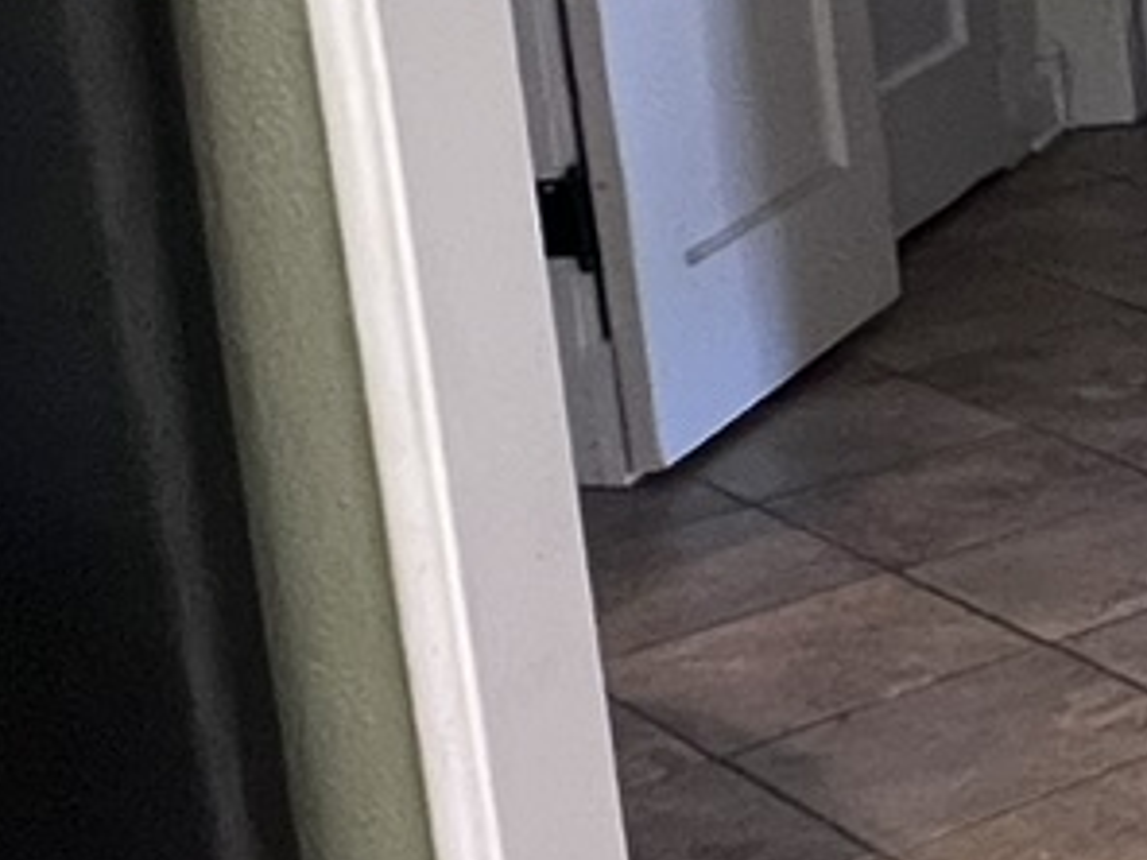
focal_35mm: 90
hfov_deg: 14.9
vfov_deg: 16.0
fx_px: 2982
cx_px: 2635
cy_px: -50
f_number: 1.8
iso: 400
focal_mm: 1.57
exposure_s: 1/60
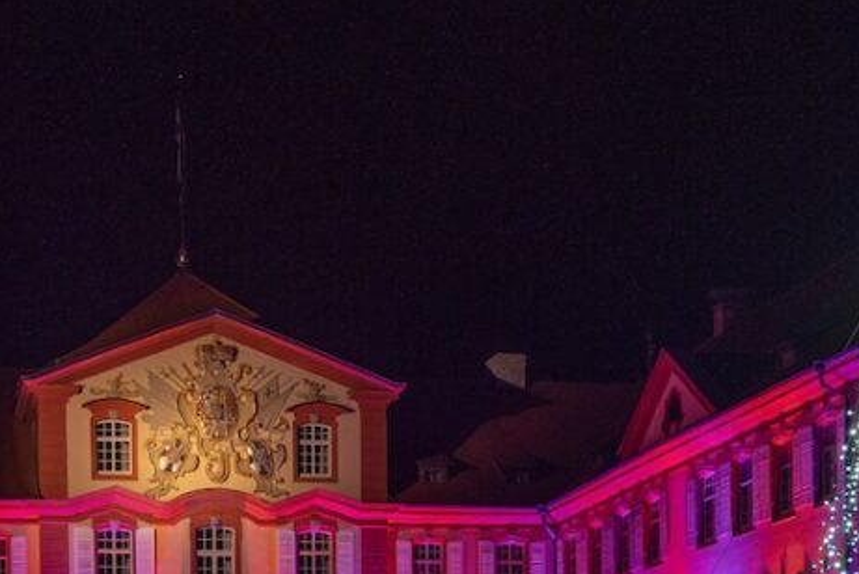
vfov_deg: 16.7
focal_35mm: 79
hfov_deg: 25.6
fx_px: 1884
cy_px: 652
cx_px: 317
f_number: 3.5
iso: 1600
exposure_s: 1/40
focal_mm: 32.8
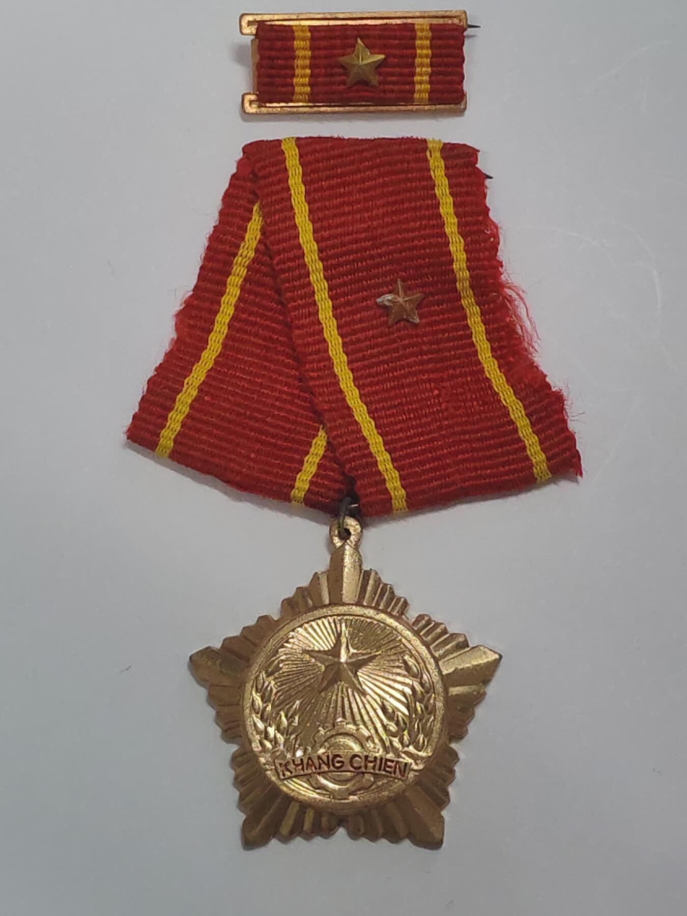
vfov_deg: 22.5
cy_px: 458
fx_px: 2302
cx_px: 344
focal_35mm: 87
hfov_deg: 17.0
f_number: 1.95
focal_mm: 5.52
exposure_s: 1/33
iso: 400
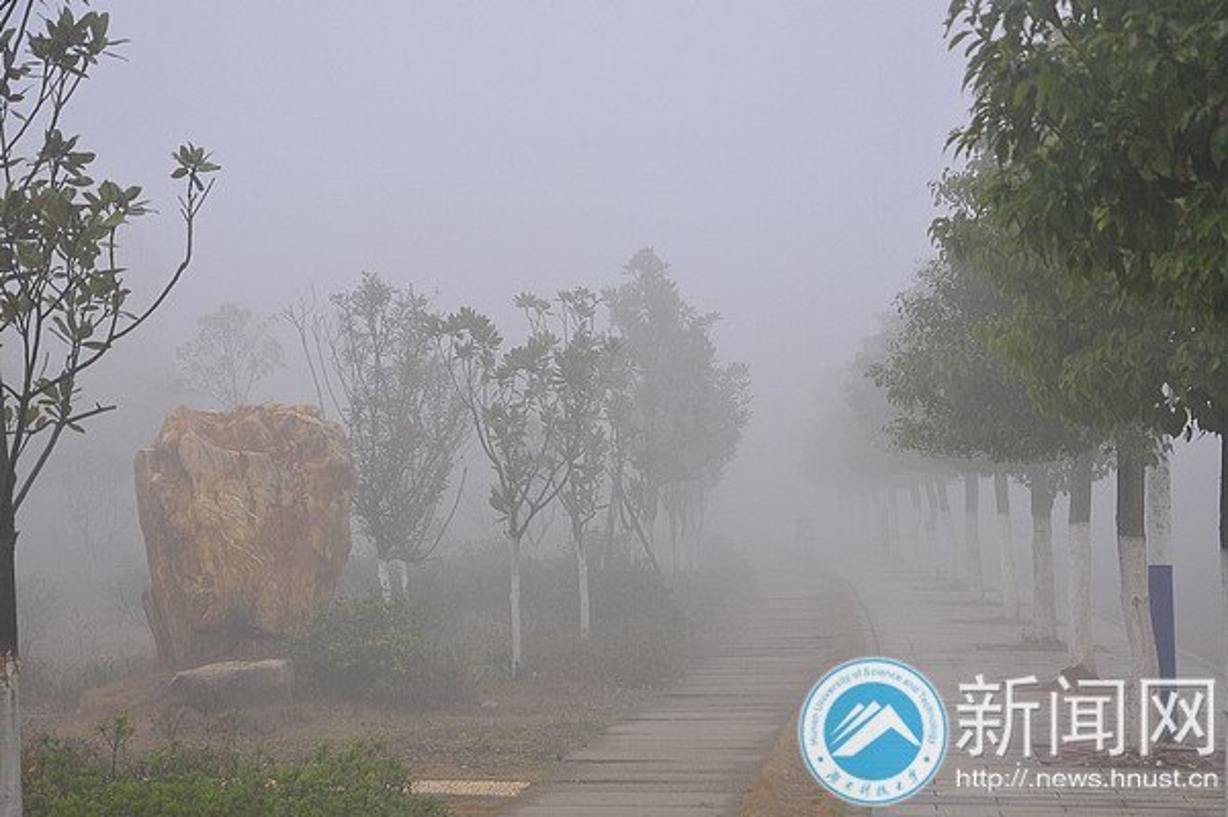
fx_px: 3374
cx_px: 614
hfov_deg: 20.6
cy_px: 408
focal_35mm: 99
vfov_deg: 13.8
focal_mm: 66
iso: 400
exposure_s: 1/500
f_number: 6.3
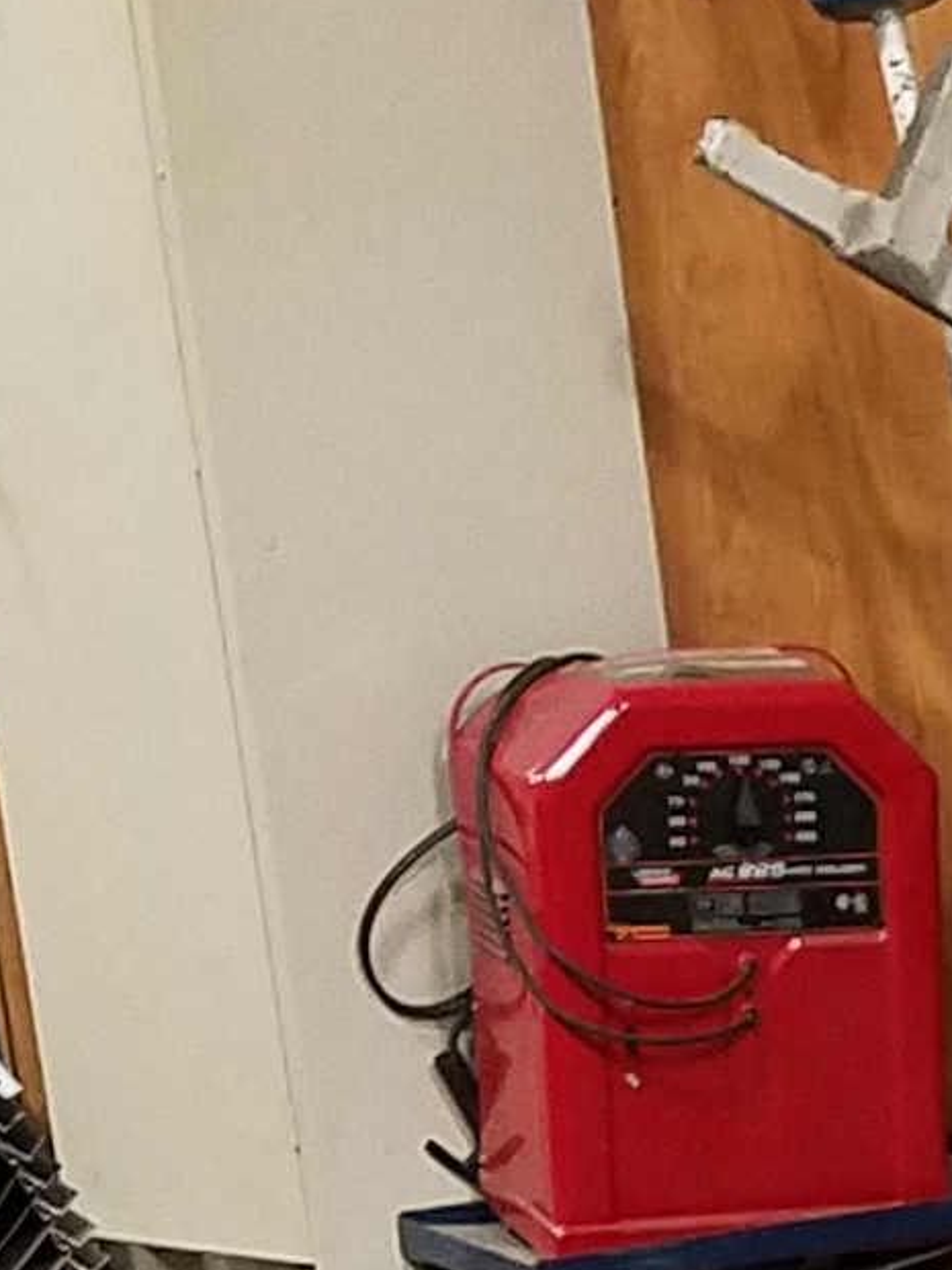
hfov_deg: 8.2
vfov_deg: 11.2
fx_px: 6197
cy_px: 2007
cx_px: 2088
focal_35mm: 169
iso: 160
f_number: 1.7
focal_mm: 4.2
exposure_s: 1/30
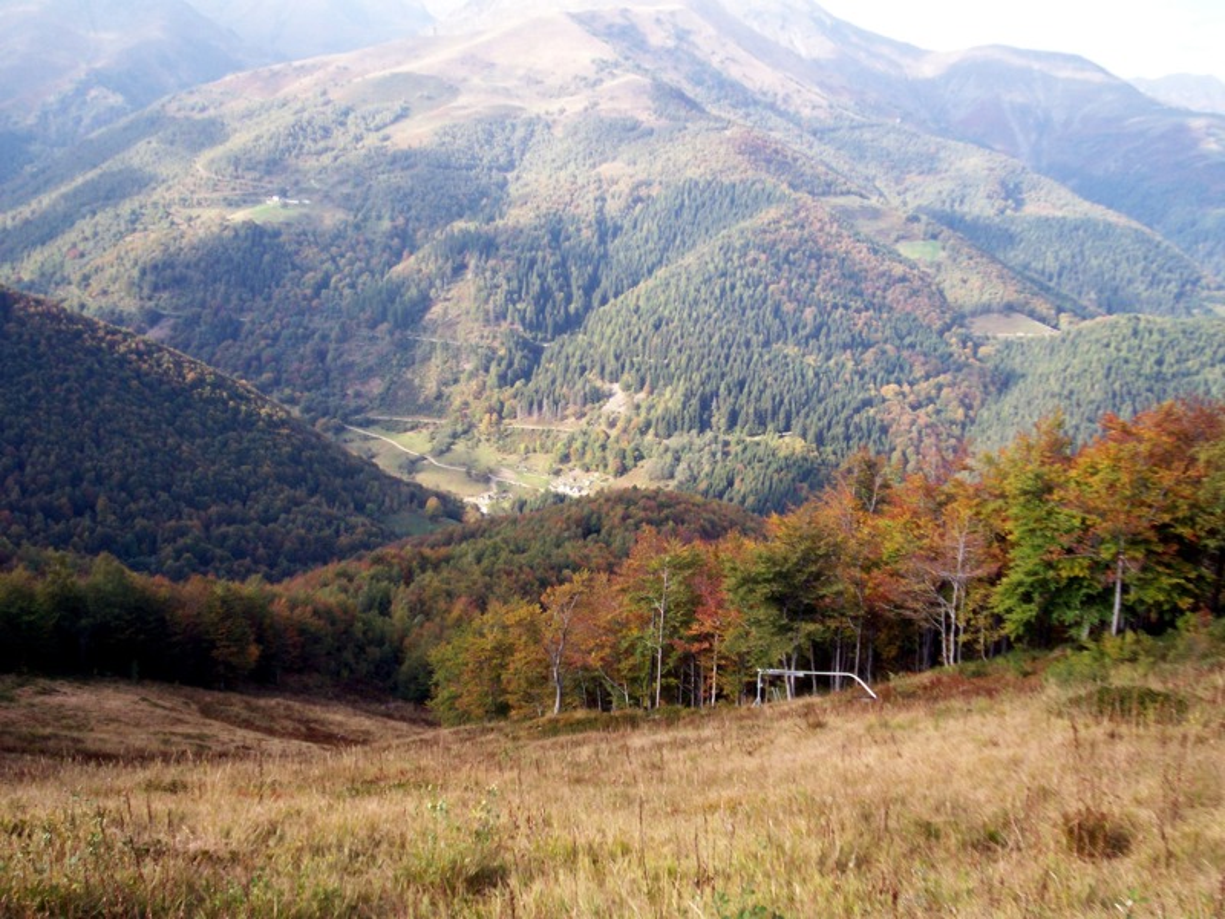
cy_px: 460
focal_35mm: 36
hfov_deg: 51.4
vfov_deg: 39.7
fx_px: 1274
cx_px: 612
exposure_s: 1/139
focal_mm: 5.9
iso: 100
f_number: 4.5
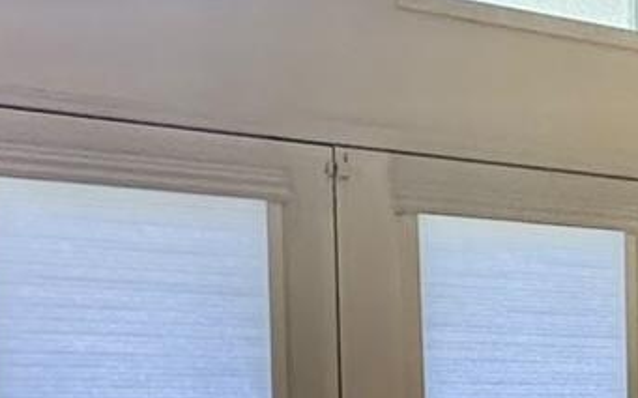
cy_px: 506
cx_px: 1450
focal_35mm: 89
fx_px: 1547
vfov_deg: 14.1
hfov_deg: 15.5
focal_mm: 2.22
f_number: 2.2
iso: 200
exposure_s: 1/120
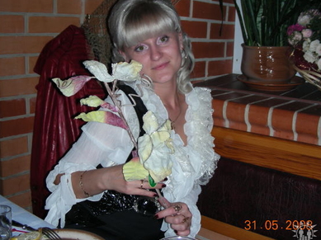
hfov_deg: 43.0
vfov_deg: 32.8
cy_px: 115
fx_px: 408
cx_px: 153
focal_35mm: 44
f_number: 3.5
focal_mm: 6.3
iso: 50
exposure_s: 1/60
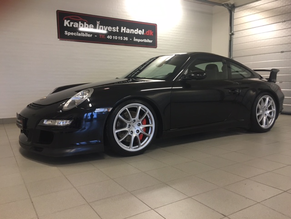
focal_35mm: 29
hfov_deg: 61.7
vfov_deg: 48.2
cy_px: 110
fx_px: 244
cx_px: 146
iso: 125
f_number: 2.2
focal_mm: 4.15
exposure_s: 1/33
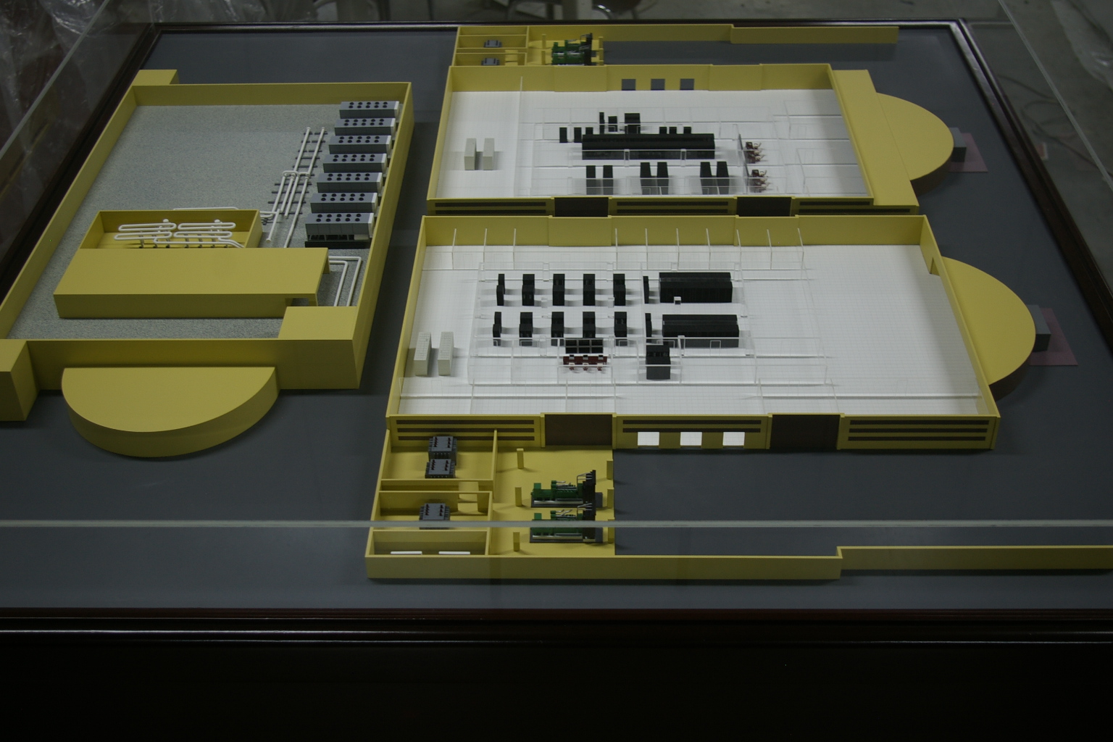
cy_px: 371
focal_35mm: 46
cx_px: 556
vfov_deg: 28.9
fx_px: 1438
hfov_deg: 42.3
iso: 200
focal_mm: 31
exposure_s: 1/15
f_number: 4
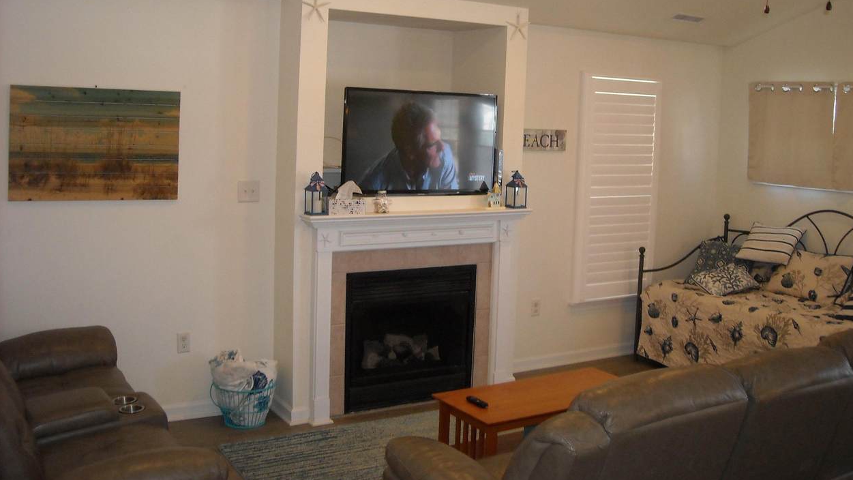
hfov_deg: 51.6
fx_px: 882
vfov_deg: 30.3
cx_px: 433
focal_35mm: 39
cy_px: 171
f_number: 2.8
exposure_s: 1/60
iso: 200
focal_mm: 5.7
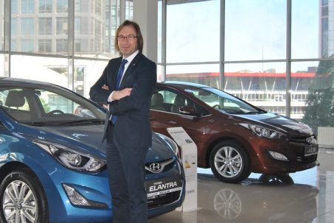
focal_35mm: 56
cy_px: 101
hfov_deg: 35.3
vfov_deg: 24.2
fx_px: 520
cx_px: 111
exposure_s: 1/125
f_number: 4
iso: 180
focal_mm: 26
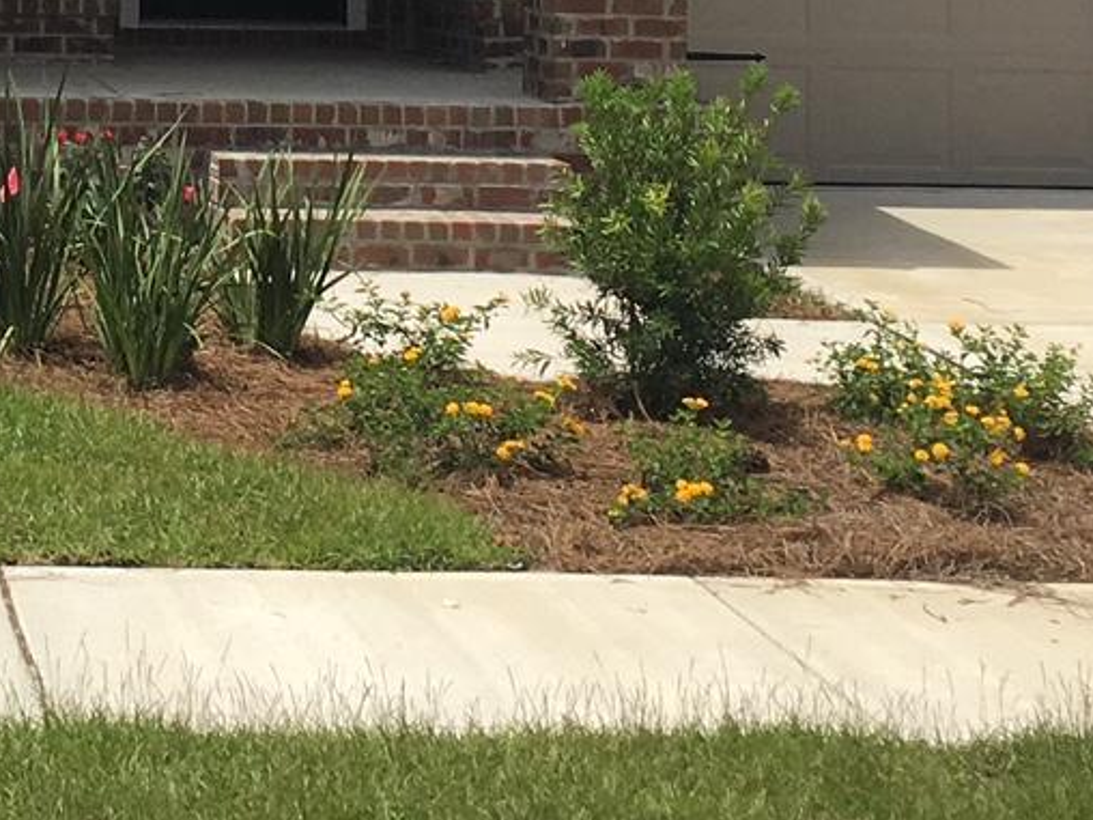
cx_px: 11
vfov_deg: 12.3
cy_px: -374
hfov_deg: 16.8
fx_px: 3631
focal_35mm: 115
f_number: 2.2
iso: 25
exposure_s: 1/2849
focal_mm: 4.15
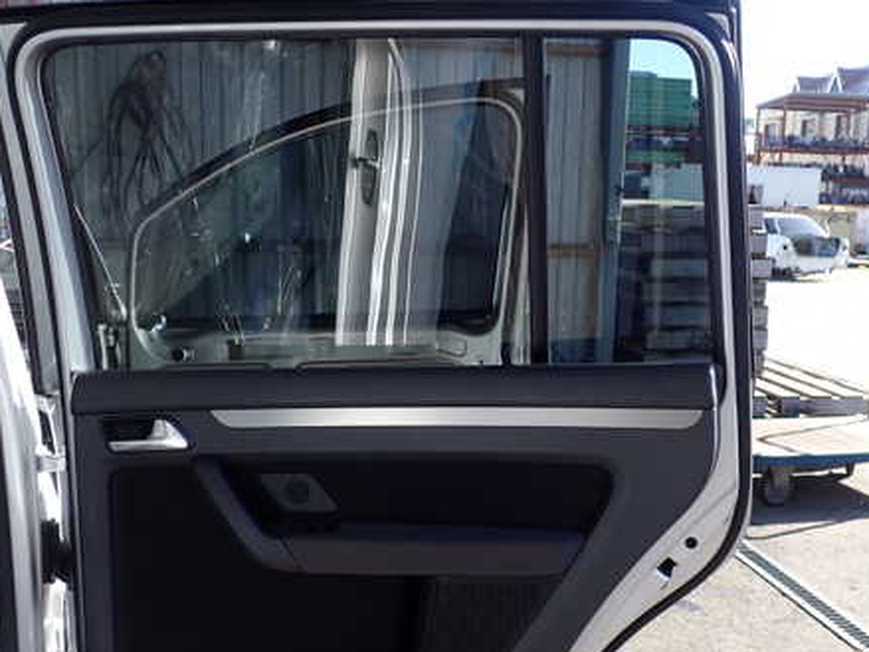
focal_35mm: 41
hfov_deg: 45.7
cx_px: 475
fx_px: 1029
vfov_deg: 35.0
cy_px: 396
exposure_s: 1/250
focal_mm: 5.4
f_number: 3.2
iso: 100
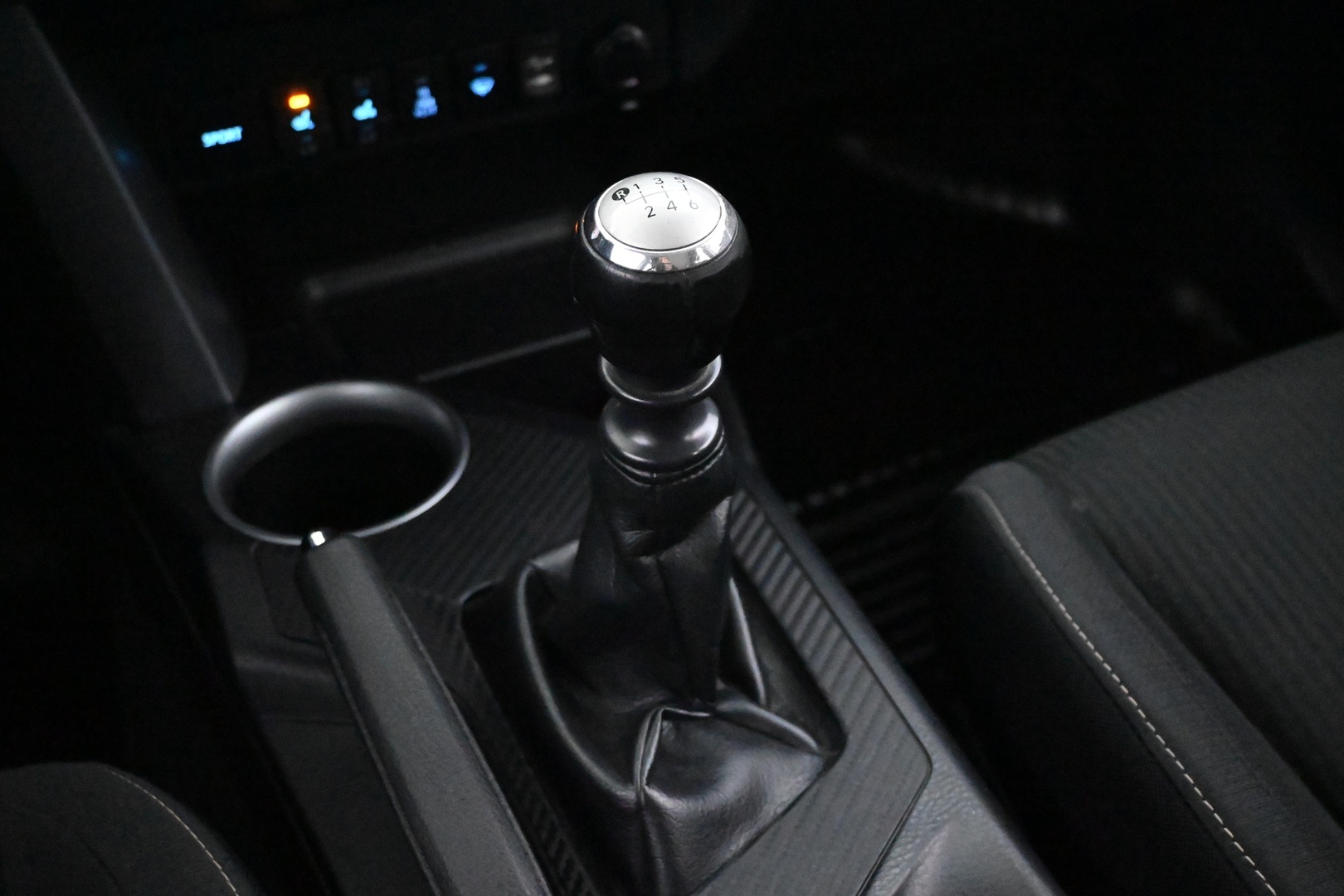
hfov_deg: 45.0
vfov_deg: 30.8
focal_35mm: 44
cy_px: 448
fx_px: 1624
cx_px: 672
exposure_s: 1/50
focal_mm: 29
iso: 20000
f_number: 4.8
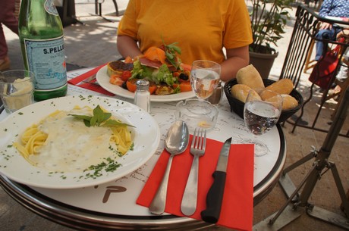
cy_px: 116
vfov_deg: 47.8
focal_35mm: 27
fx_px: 261
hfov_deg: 67.5
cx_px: 174
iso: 100
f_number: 6.3
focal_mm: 18
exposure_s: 1/250
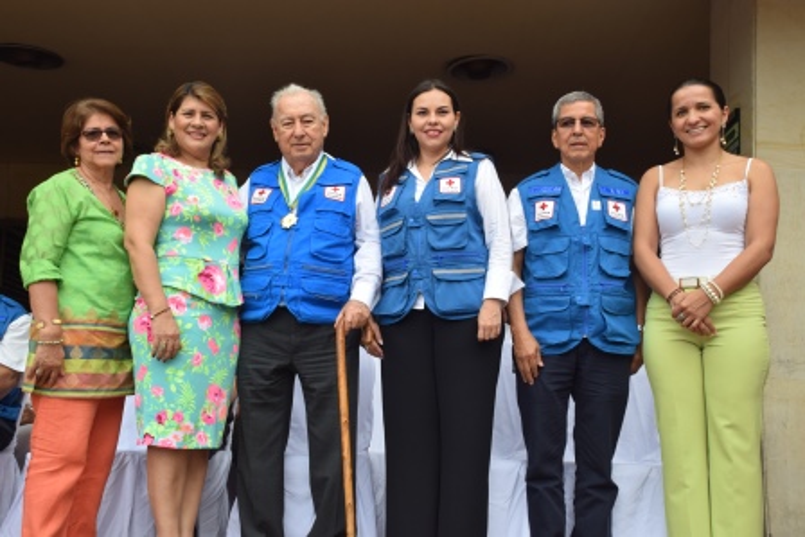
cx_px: 402
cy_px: 268
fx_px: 1074
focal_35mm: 48
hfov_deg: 41.1
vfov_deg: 28.1
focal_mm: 32
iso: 400
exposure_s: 1/160
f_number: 10
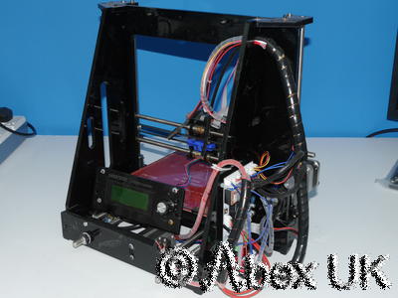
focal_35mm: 52
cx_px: 199
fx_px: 598
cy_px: 149
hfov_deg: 36.8
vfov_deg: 28.0
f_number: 11
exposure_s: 1/60
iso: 400
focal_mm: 26
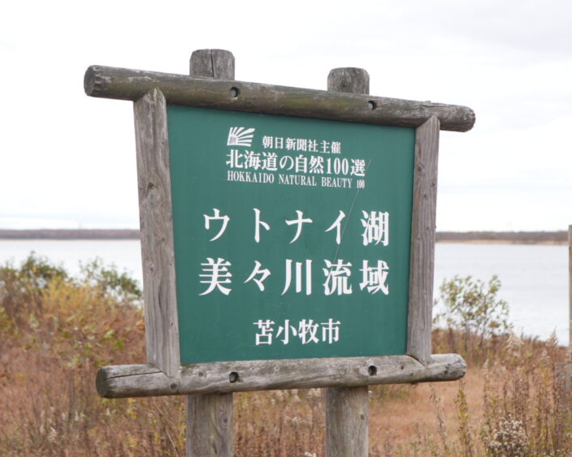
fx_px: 1213
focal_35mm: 72
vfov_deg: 21.3
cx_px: 318
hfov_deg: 26.5
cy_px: 201
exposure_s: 1/200
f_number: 2.5
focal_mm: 35
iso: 100
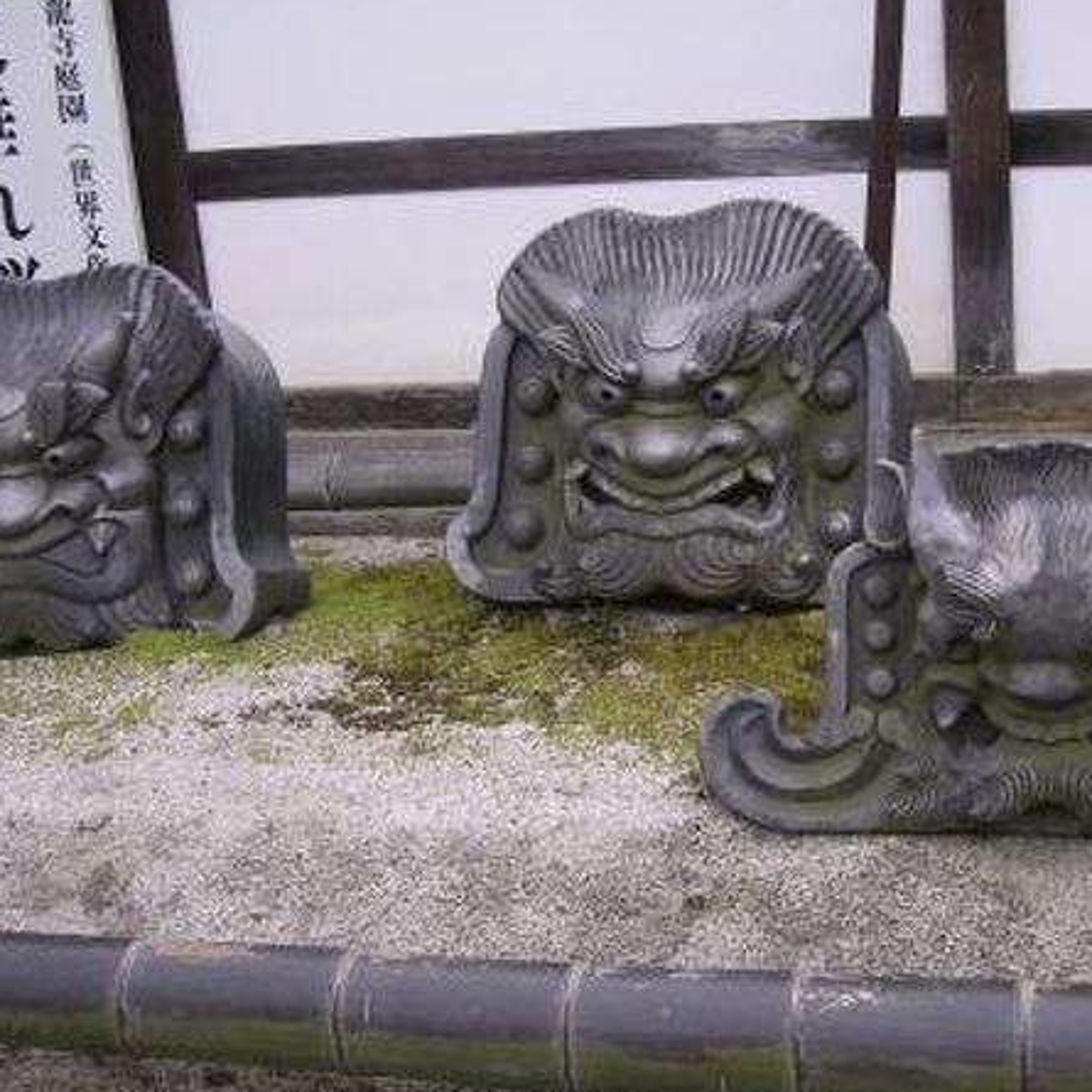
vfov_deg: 34.7
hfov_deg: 34.4
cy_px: 529
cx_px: 714
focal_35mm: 49
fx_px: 1749
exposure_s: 1/185
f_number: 2.8
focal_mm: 5.8
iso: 100
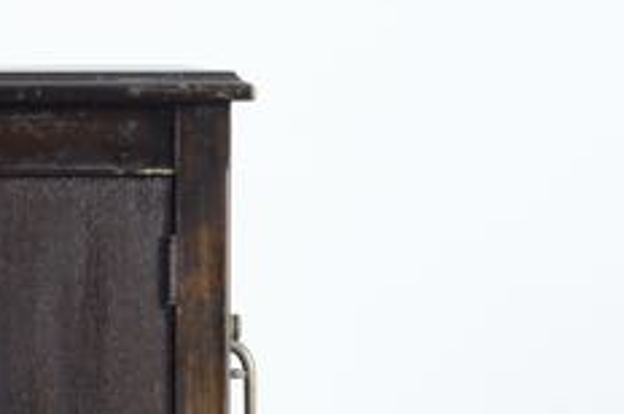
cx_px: -420
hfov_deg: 4.9
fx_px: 7166
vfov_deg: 3.3
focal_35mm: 414
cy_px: 392
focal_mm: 50
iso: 100
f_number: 5.6
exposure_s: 1/125
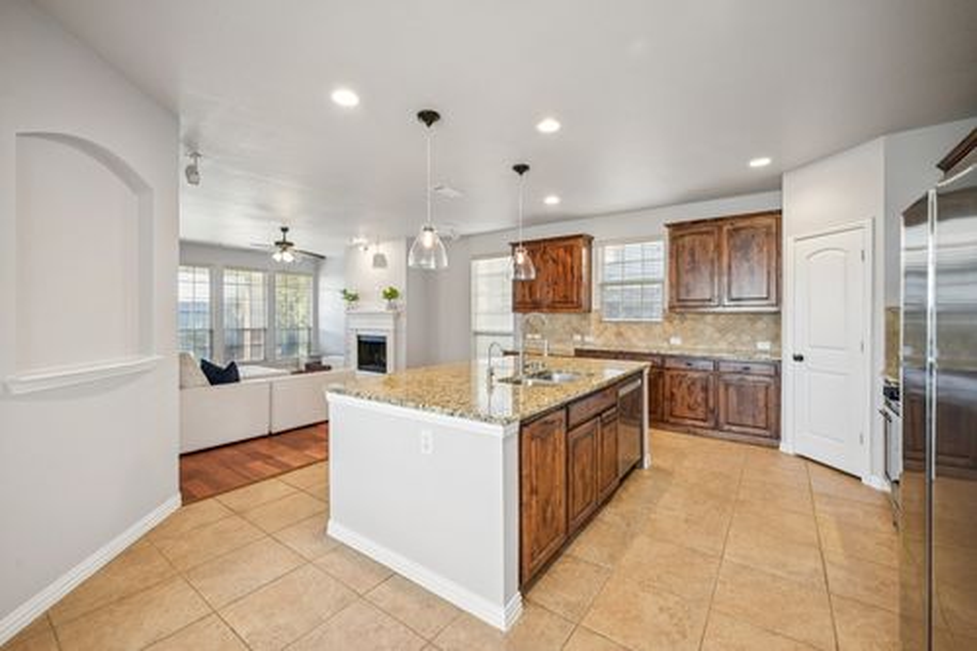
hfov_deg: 100.4
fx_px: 407
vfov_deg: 77.3
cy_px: 326
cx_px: 488
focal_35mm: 15
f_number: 9
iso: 250
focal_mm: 15
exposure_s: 1/15
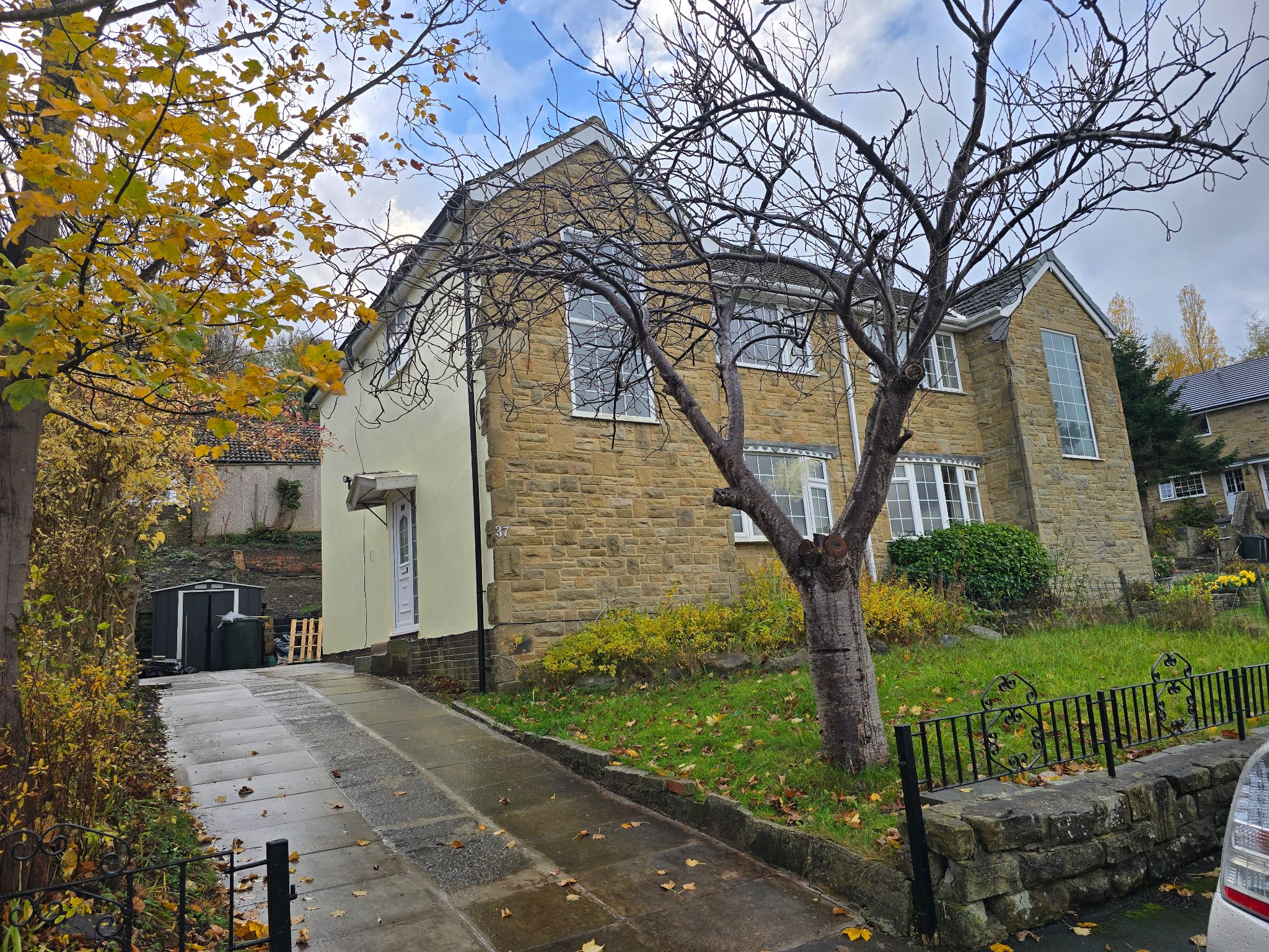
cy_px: 476
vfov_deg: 58.9
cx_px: 634
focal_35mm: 23
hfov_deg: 73.9
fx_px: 843
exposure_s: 1/218
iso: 12
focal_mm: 6.3
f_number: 1.7
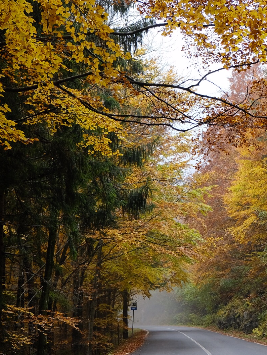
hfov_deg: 21.0
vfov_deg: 28.0
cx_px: 219
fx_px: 709
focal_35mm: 69
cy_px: 239
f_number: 3.2
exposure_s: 1/125
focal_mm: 22.3
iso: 400
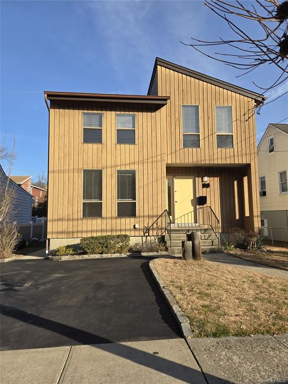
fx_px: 255
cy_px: 192
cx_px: 144
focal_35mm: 23
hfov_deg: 58.9
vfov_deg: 73.9
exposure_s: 1/1441
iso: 25
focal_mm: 5.4
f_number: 1.8
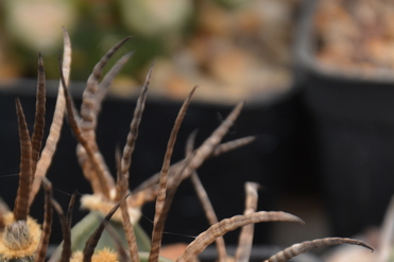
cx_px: 91
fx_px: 3720
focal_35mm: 340
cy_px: 259
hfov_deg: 6.1
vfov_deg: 4.0
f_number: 5.6
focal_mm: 105
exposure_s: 1/125
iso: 220
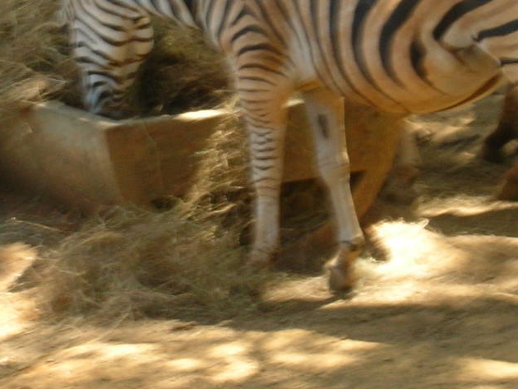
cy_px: 112
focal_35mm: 259
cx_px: 253
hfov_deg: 7.6
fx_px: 3877
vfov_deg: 5.7
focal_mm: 17.1
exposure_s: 1/16.6
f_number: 8.2
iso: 50
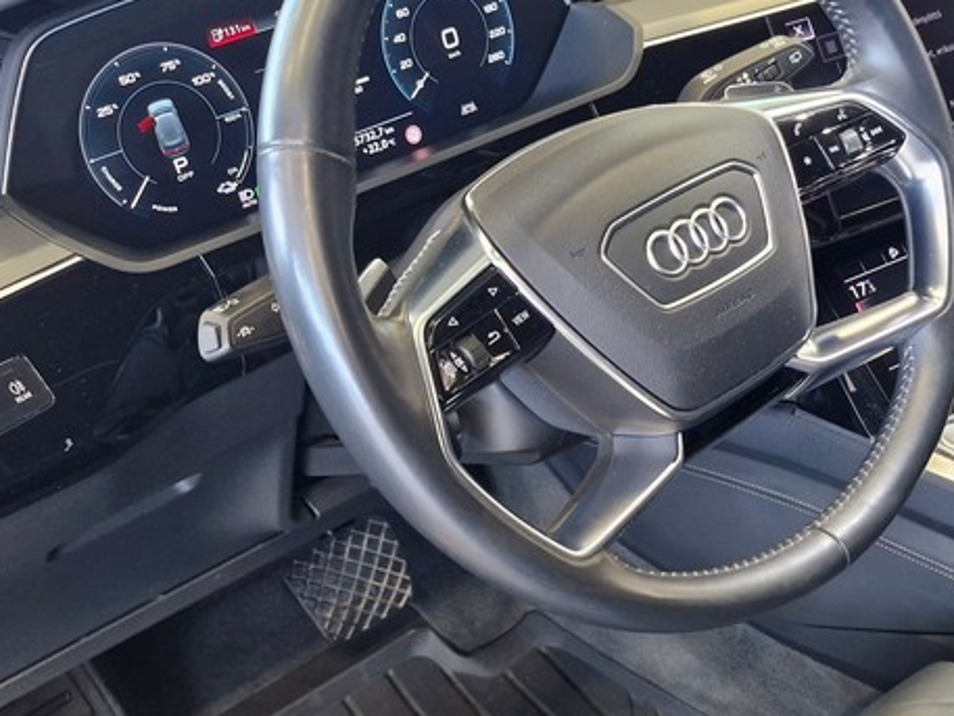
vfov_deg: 28.0
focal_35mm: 51
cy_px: 568
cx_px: 884
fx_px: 1406
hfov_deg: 35.0
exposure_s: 1/50
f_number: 1.8
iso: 800
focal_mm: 5.54
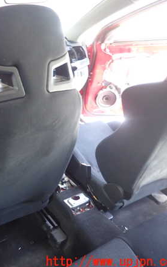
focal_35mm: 36
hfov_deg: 32.6
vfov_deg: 54.0
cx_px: 1
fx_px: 262
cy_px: 134
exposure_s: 1/30
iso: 500
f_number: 2
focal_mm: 4.5
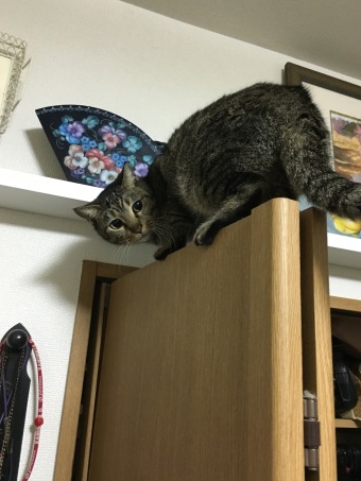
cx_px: 187
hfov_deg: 44.2
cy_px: 245
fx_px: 445
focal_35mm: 32
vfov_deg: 56.8
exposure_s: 1/24
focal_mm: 4.15
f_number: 2.2
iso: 200
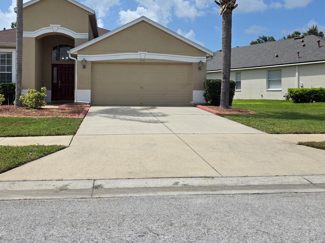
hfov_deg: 55.0
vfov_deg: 42.7
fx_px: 310
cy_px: 95
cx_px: 131
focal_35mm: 33
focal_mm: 6.3
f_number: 1.7
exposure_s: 1/7944
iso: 80
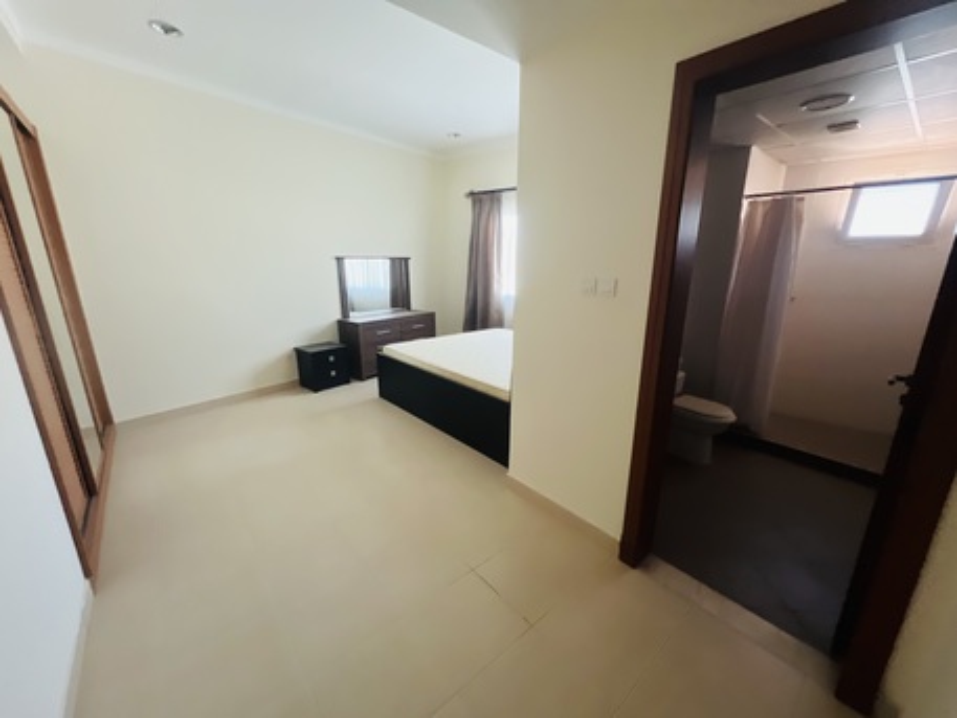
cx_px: 478
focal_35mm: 13
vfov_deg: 89.9
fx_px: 359
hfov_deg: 106.2
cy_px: 359
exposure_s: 1/60
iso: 640
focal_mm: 1.57
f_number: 1.8
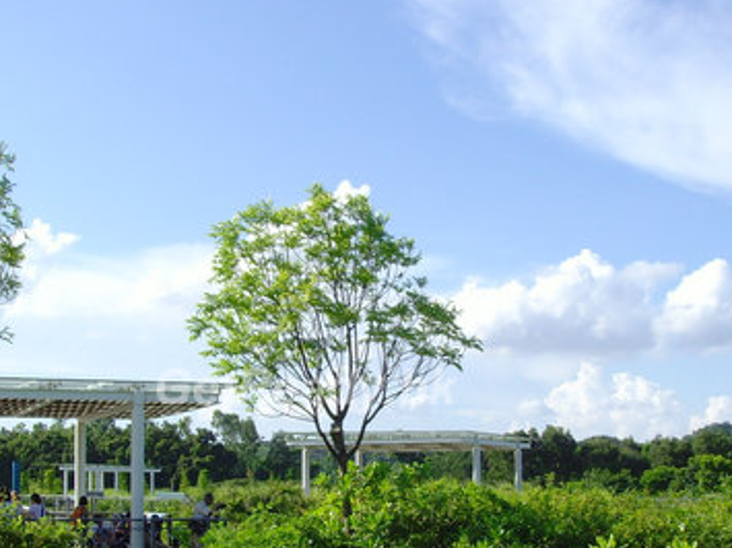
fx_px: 1395
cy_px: 387
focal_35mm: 66
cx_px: 305
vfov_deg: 22.1
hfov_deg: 29.3
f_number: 6.3
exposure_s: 1/250
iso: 80
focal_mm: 6.6
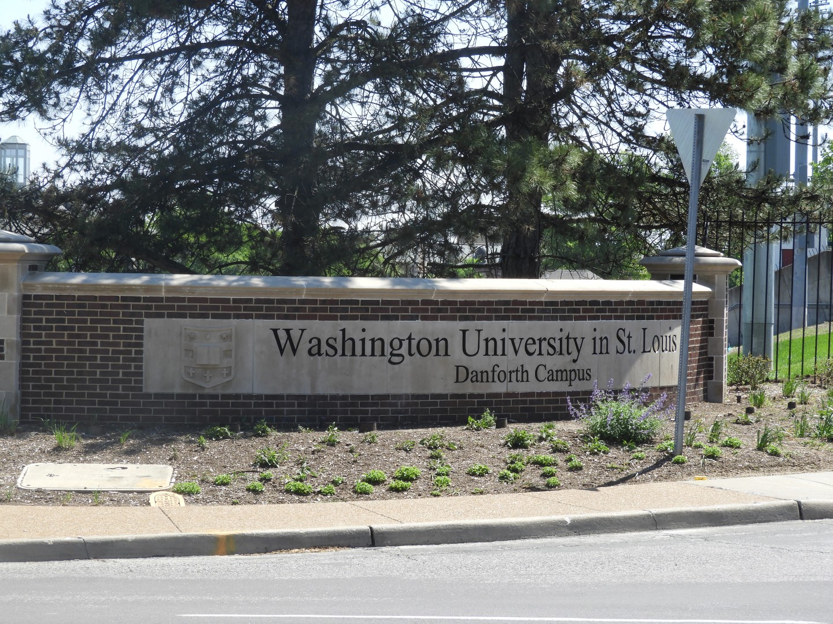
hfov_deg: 17.1
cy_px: 312
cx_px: 416
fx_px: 2767
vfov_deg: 12.9
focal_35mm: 115
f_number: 5
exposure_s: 1/320
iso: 100
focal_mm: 20.6
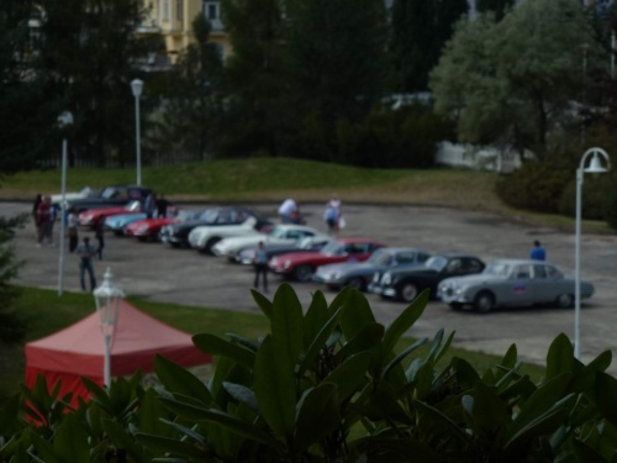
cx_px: 308
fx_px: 2531
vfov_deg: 10.4
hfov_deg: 13.9
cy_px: 232
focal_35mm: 142
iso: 100
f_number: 5.3
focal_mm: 25.5
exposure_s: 1/500
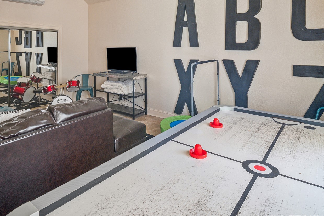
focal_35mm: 23
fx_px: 207
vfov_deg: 52.5
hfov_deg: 75.7
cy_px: 52
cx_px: 141
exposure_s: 1/13
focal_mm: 14
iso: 640
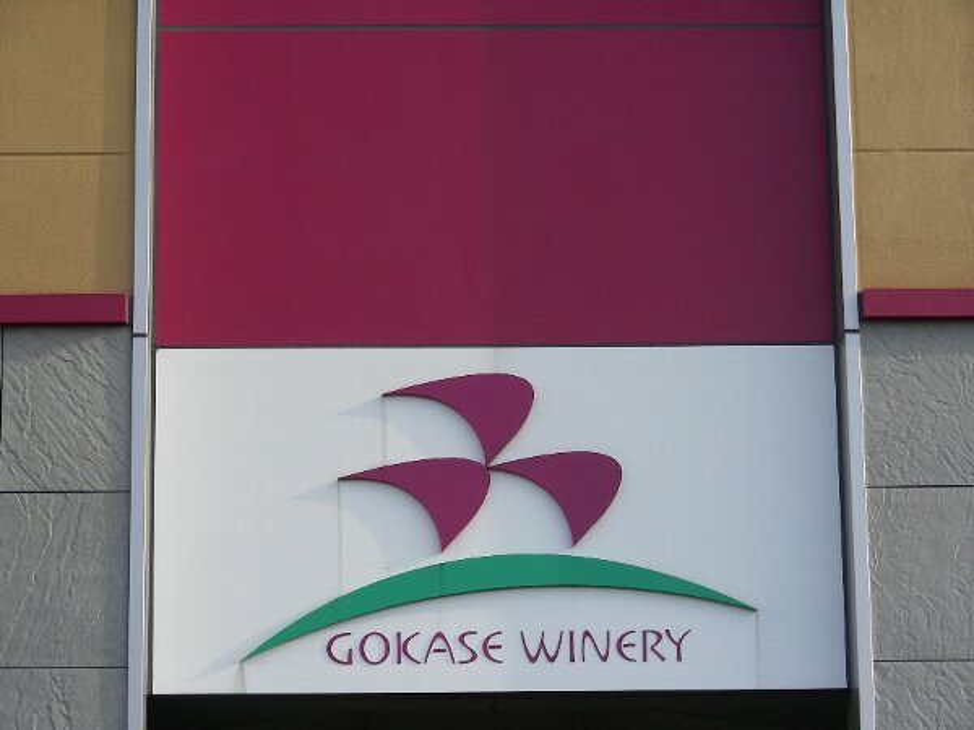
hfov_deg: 17.4
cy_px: 365
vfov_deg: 13.1
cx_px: 487
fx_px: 3180
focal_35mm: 113
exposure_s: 1/326
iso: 50
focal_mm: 18.9
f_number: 4
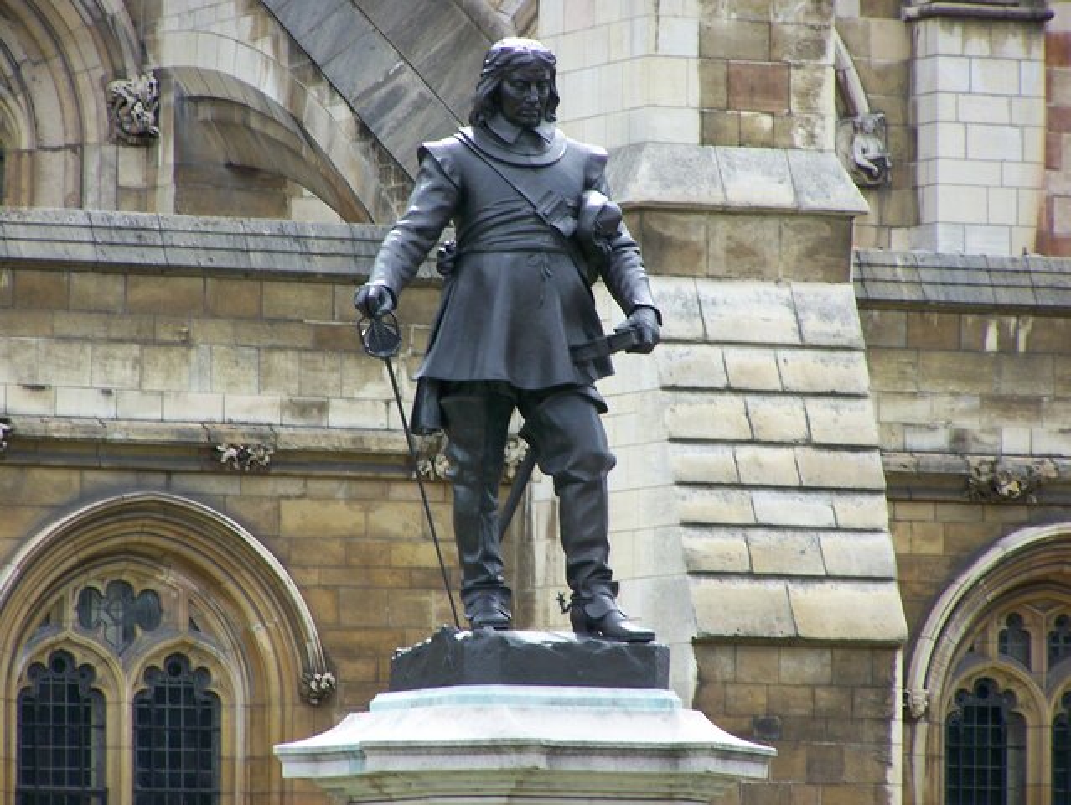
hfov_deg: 6.2
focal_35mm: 317
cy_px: 402
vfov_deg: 4.7
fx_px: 9813
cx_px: 536
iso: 100
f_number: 3.4
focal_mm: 52.6
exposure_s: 1/250
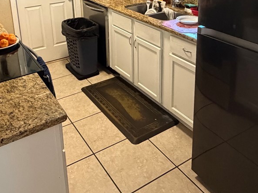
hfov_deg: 49.0
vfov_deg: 34.8
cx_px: 125
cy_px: 7
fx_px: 283
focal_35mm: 38
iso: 640
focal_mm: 2.22
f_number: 2.2
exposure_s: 1/60
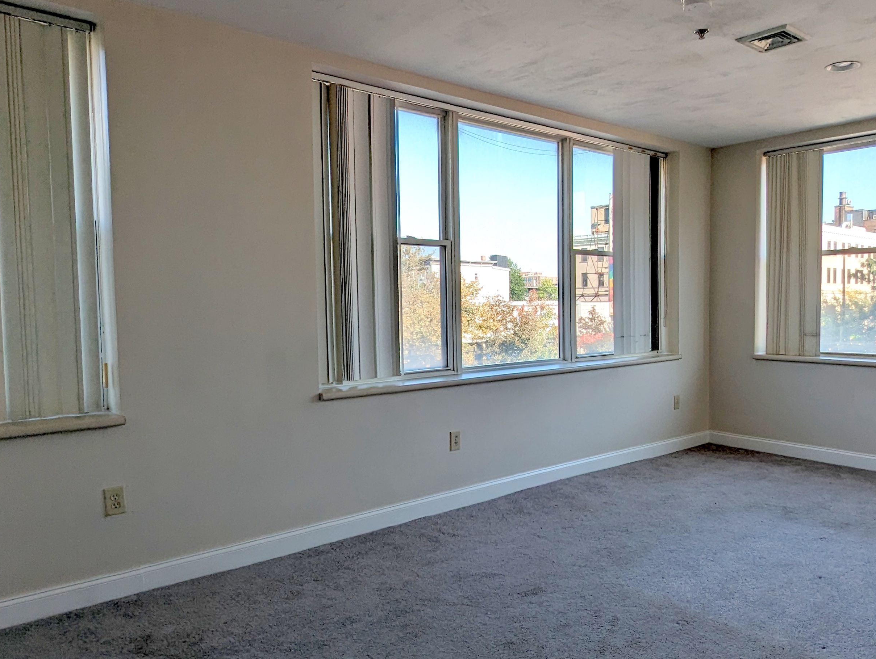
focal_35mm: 27
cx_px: 521
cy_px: 341
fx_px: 684
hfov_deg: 64.7
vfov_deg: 51.4
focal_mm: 2.35
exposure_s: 1/397
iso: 51
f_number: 2.2
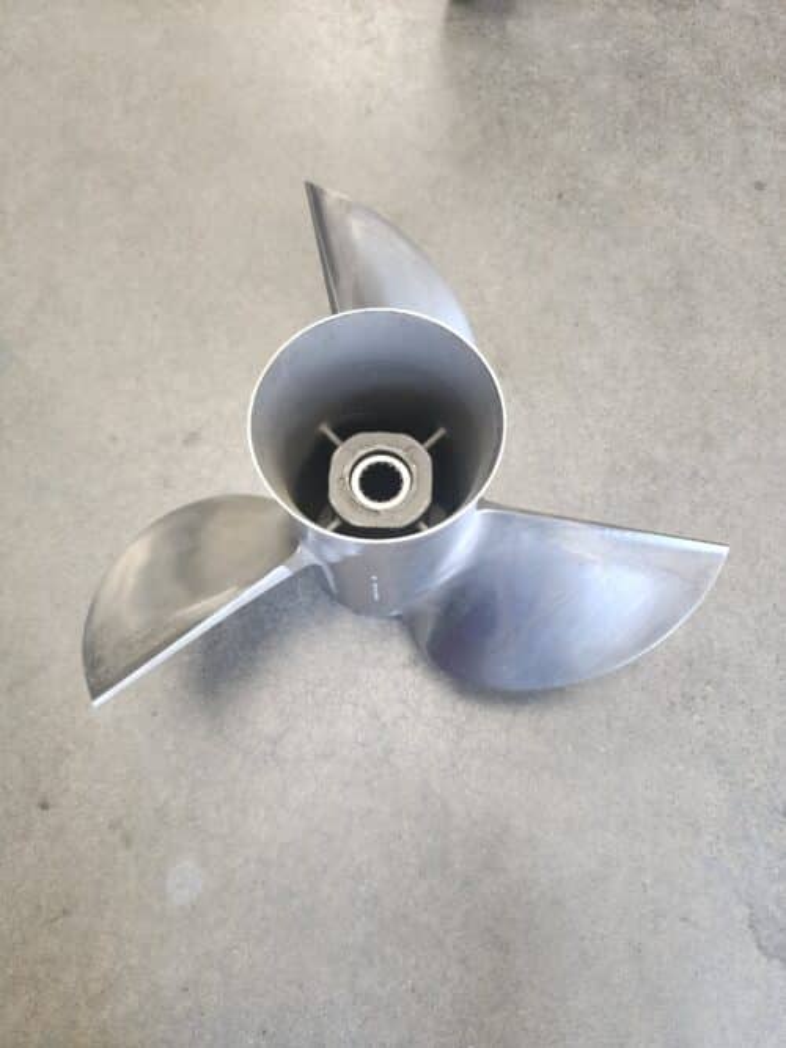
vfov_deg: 73.9
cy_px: 524
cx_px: 393
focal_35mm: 23
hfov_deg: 58.9
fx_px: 697
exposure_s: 1/120
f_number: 1.8
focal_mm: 6.4
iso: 640
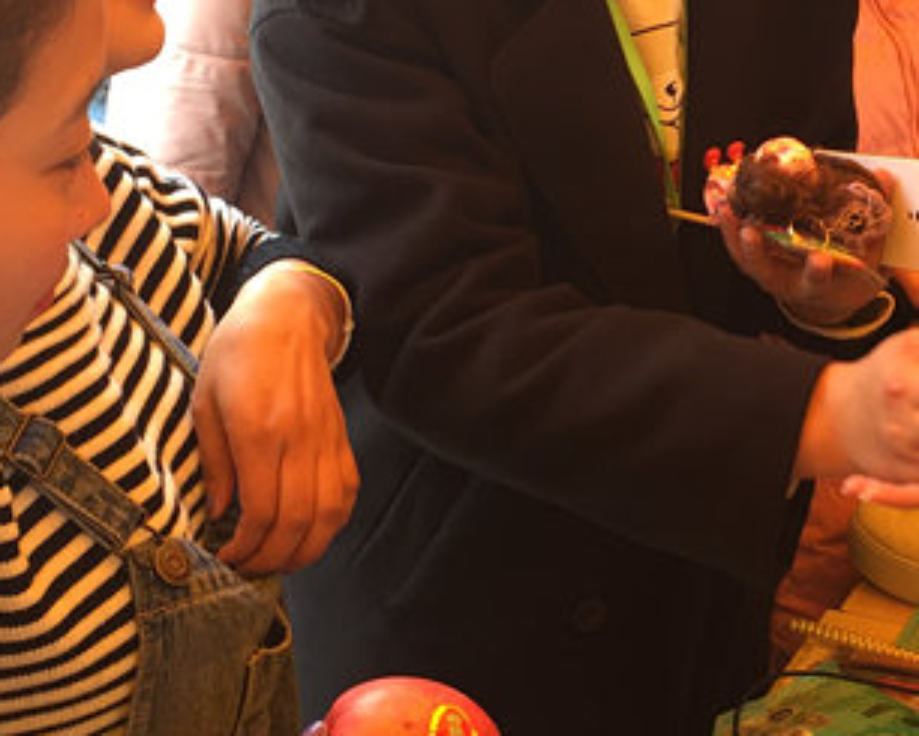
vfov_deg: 20.6
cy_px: 246
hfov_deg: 25.4
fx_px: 2013
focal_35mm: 74
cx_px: 679
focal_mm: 4.15
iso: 50
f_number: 2.2
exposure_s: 1/120
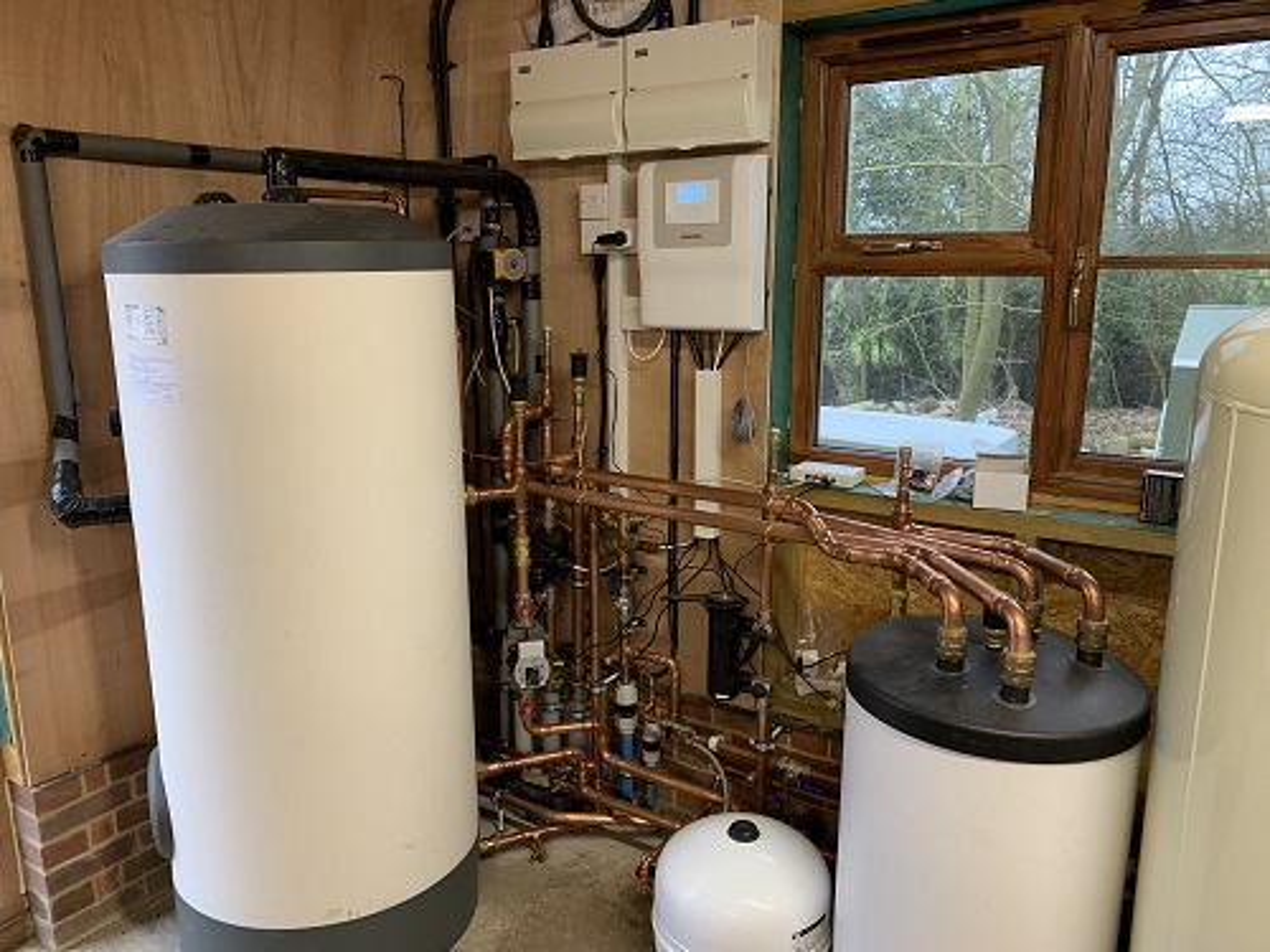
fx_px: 954
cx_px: 635
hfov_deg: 67.3
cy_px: 476
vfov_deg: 53.1
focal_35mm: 26
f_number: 1.8
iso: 80
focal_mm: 4.25
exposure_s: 1/50
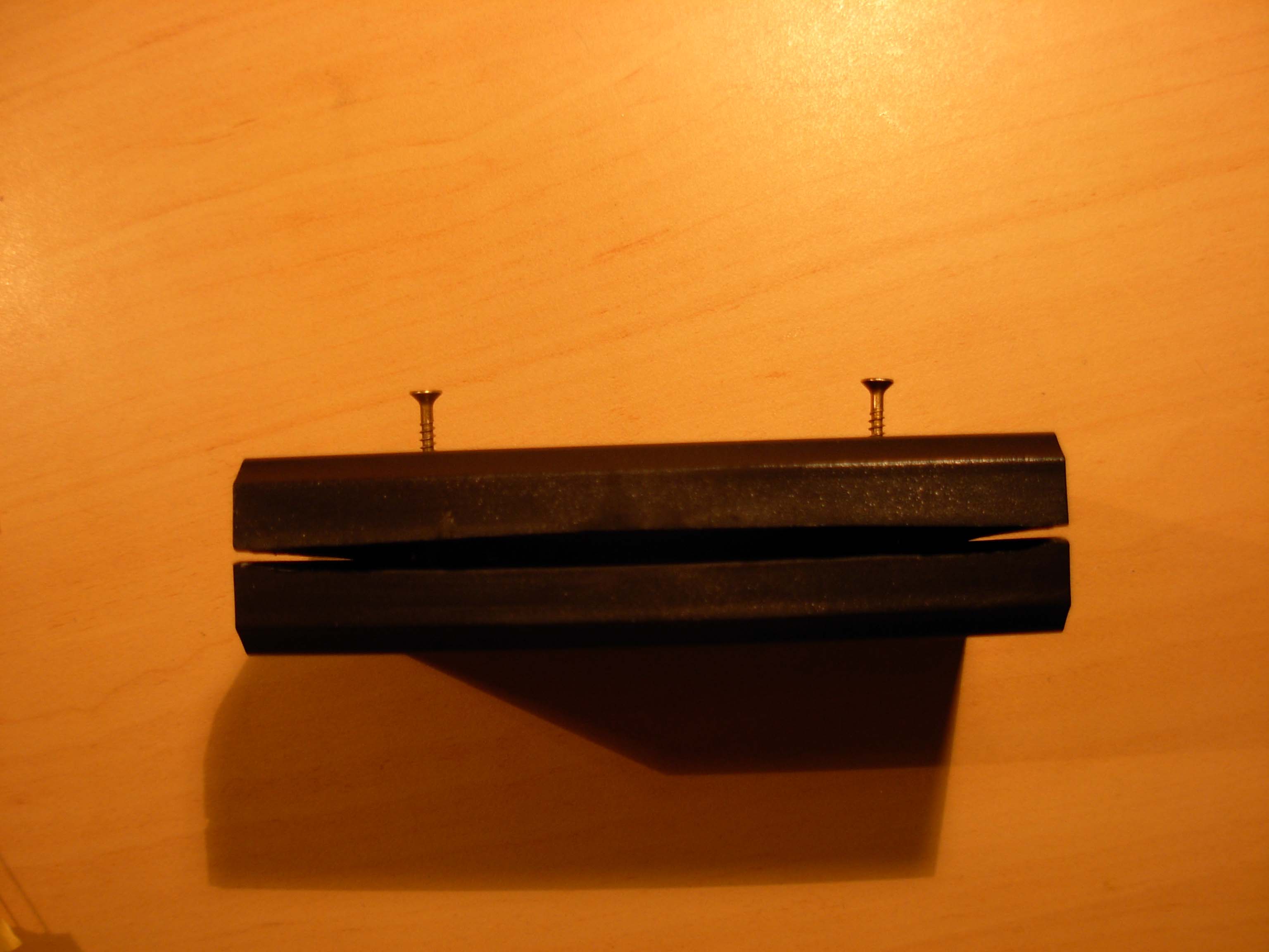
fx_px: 1393
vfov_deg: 37.7
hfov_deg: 49.0
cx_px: 634
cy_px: 476
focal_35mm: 38
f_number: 2.9
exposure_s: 1/6.3
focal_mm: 6.3
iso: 79
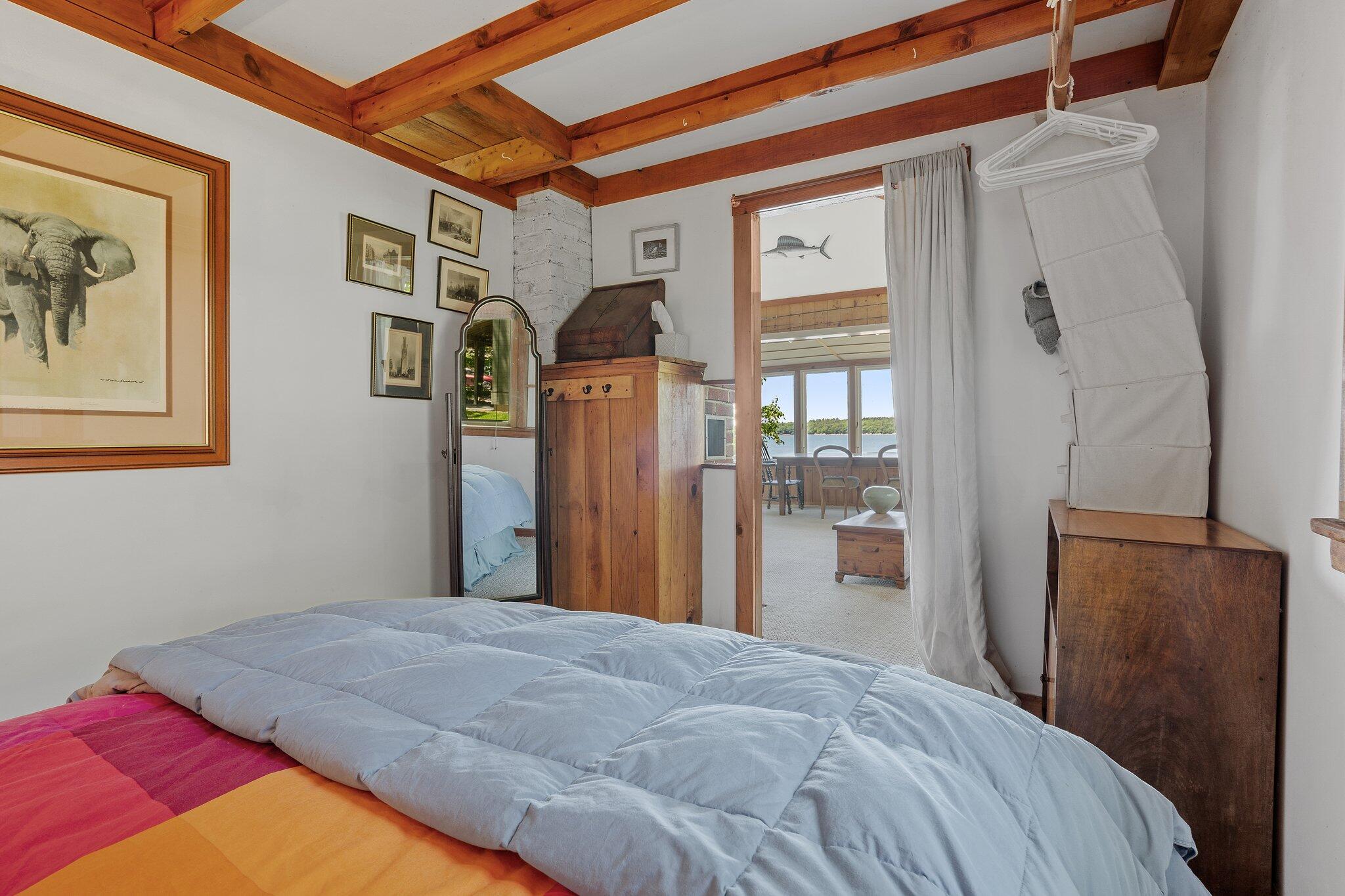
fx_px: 598
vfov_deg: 73.7
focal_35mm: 16
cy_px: 448
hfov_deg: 96.7
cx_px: 672
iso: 100
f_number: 9
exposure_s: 2
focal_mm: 16
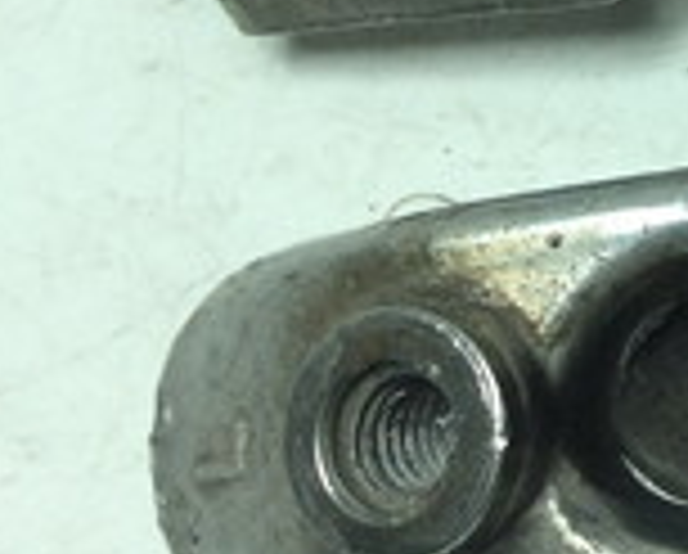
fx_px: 2489
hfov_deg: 14.2
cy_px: -108
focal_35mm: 122
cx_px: 1174
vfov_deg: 12.4
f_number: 2.4
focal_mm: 3.3
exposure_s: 1/394
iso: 32
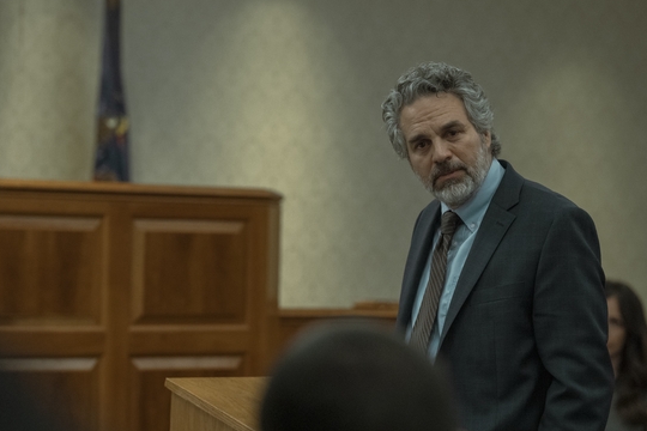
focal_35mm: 139
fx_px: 2498
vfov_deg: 9.9
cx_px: 327
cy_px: 219
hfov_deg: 14.8
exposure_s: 1/200
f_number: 4
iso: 6400
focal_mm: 133
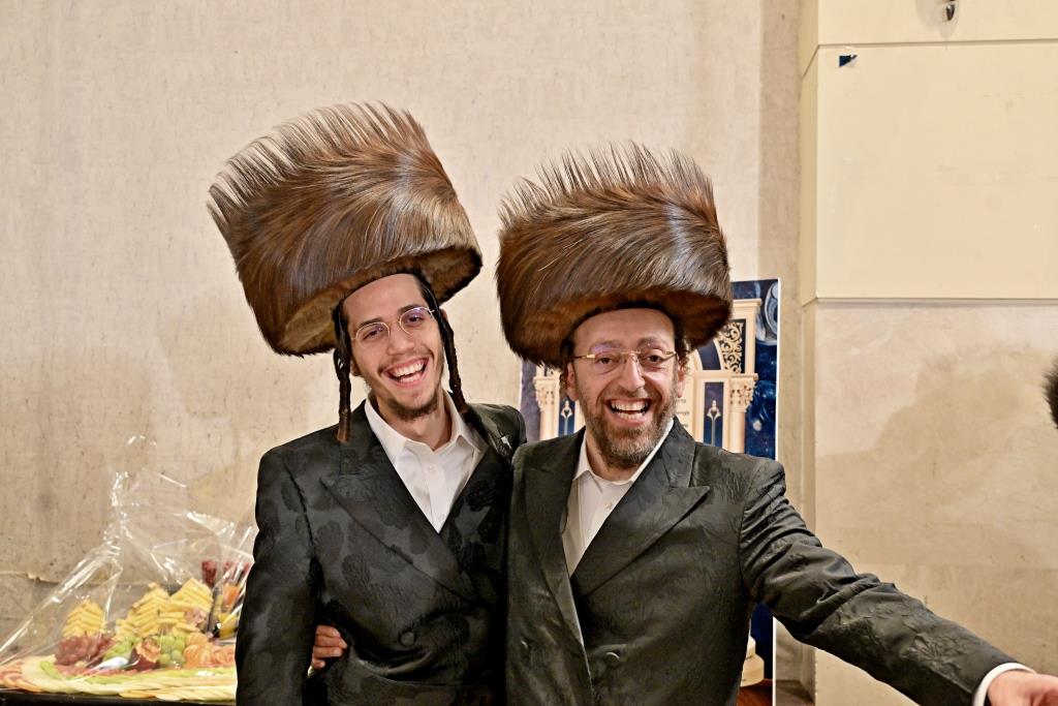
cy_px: 353
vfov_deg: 38.9
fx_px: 999
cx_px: 529
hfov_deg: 55.8
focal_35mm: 34
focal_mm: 34
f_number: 4
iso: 1600
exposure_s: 1/160
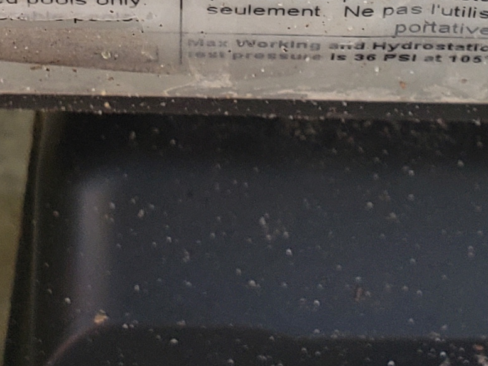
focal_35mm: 135
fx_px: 1902
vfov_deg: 9.8
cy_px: -492
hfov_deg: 14.6
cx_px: 274
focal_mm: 4.3
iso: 50
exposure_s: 1/100
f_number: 2.4
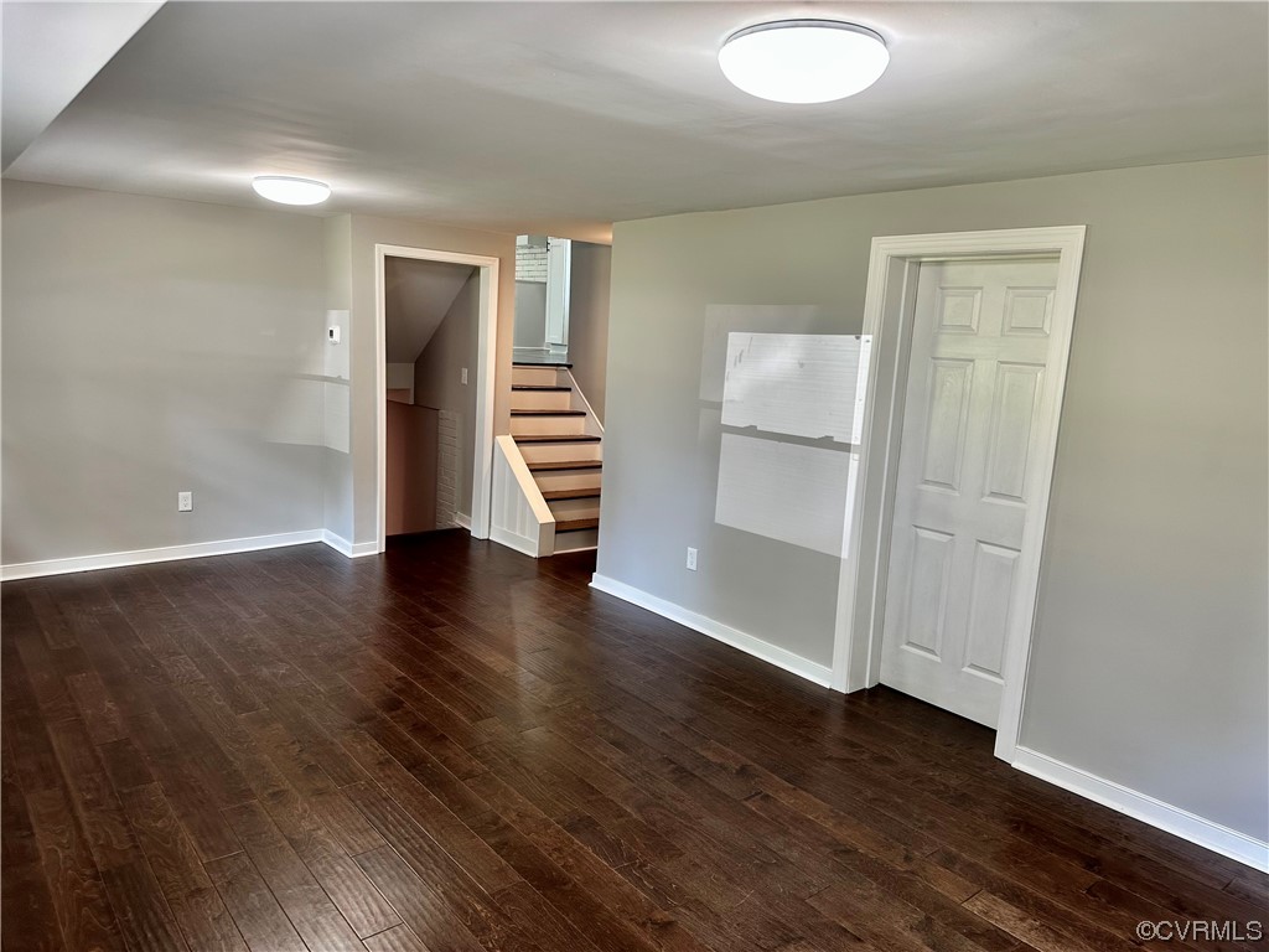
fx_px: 880
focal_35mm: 24
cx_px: 634
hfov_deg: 71.6
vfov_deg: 56.8
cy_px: 476
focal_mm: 6.86
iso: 125
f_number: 1.78
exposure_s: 1/60
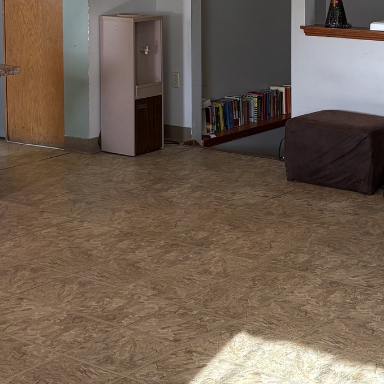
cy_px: 39
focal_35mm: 78
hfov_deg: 22.1
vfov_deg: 21.7
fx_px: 979
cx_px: 269
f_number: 1.6
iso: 125
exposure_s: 1/120
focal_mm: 5.96
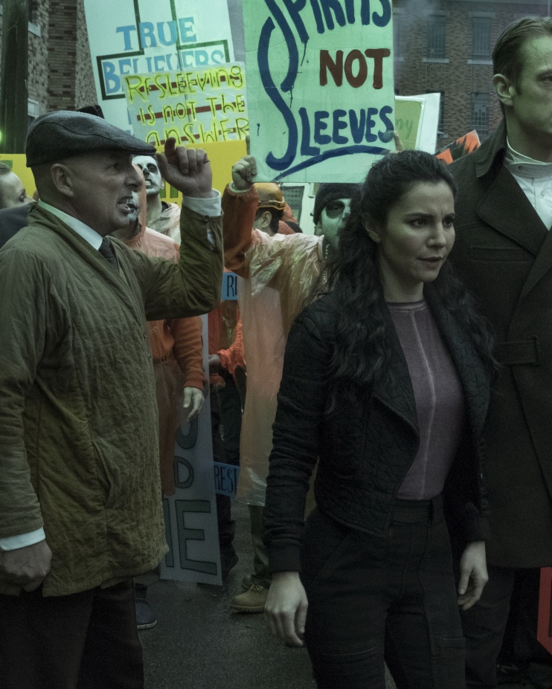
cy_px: 344
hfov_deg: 21.9
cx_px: 516
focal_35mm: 68
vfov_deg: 27.9
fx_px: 1388
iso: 6400
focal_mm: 32.1
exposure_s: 1/500
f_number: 11
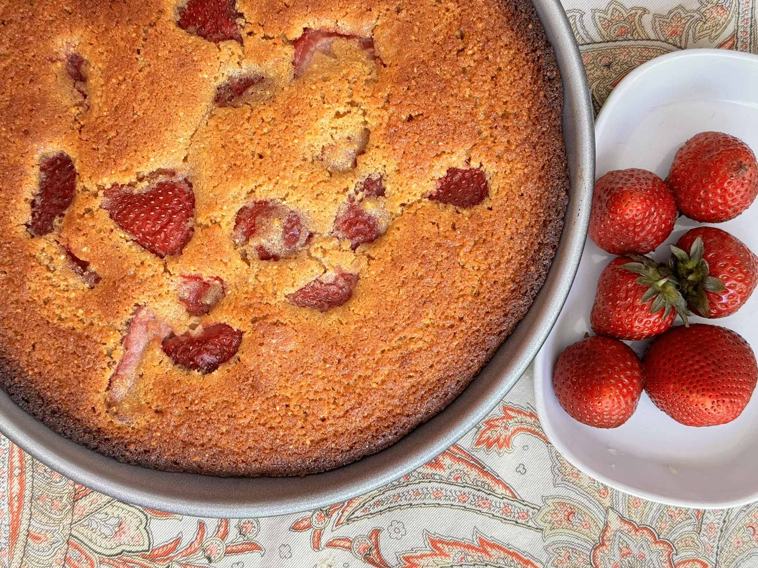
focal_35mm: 48
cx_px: 379
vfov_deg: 30.3
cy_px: 284
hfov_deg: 39.7
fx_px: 1051
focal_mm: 6.76
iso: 80
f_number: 1.78
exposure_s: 1/121
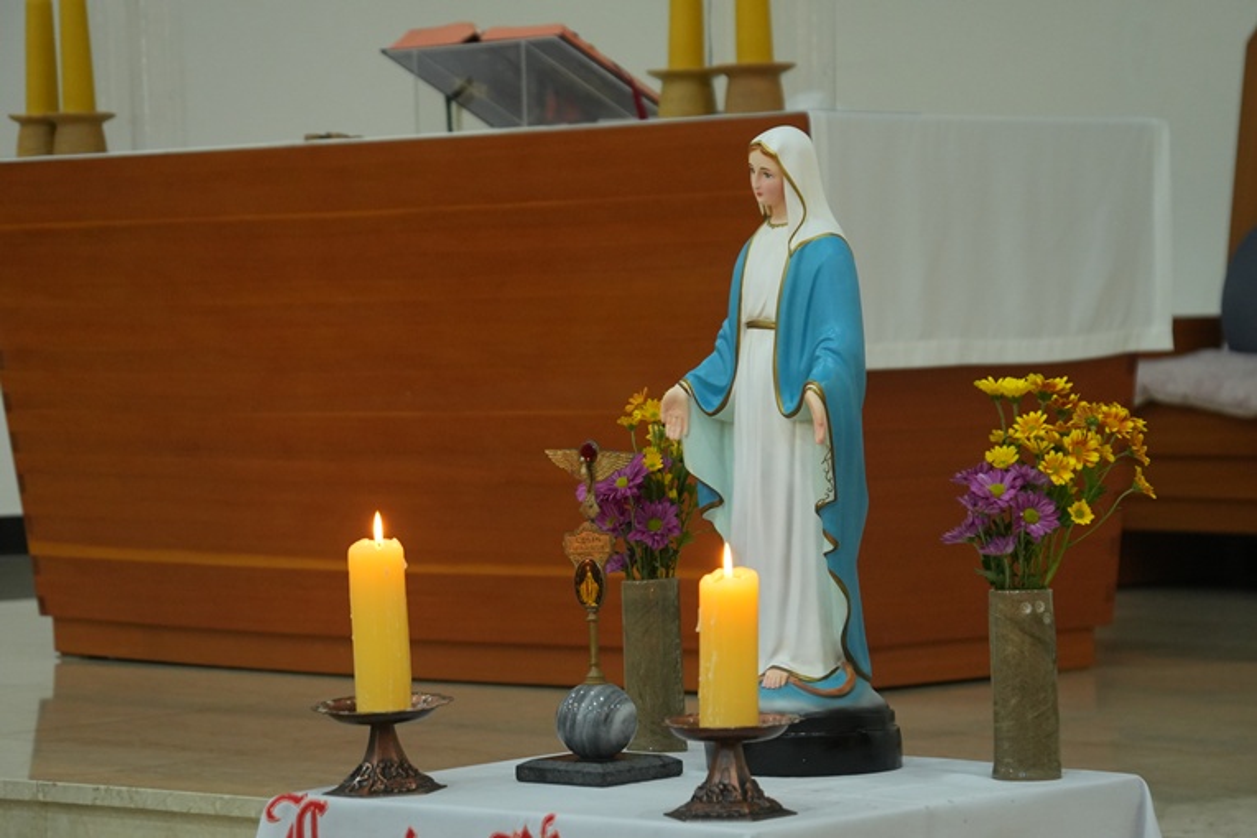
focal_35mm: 117
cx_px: 628
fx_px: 4084
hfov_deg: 17.5
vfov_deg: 11.7
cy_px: 419
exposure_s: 1/80
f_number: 5.6
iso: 1250
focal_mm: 78
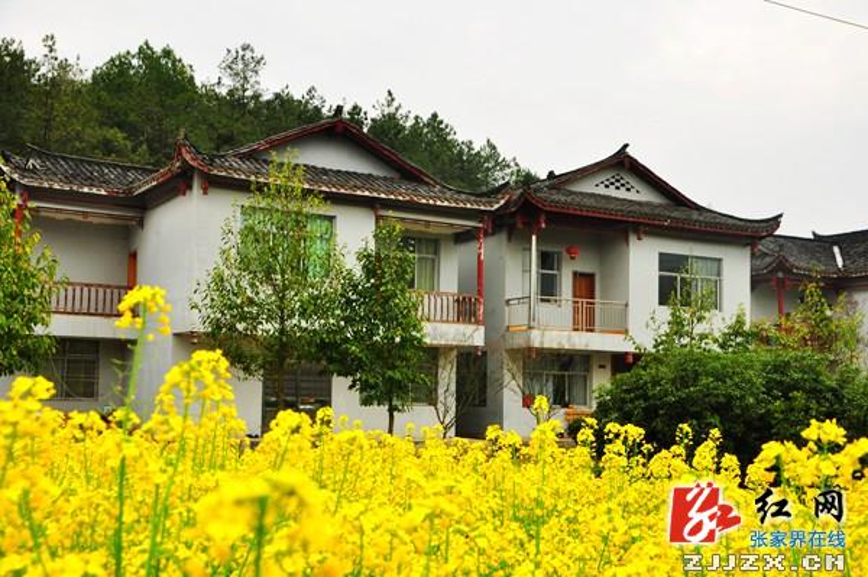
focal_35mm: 48
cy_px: 288
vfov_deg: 28.0
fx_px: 1156
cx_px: 434
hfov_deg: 41.1
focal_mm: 32
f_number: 9
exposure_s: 1/320
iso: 200
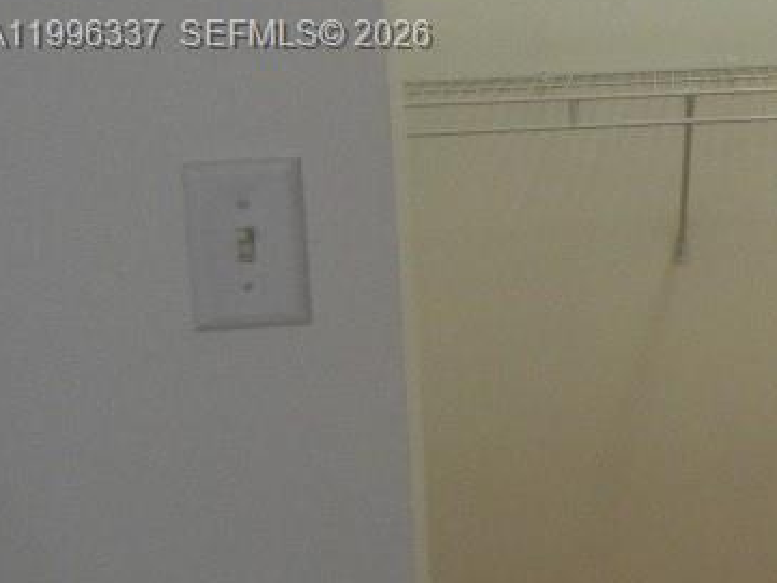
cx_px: 1078
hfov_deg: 20.5
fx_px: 1909
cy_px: 37
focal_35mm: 85
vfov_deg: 17.1
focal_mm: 5.4
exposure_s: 1/81.5
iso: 640
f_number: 3.5
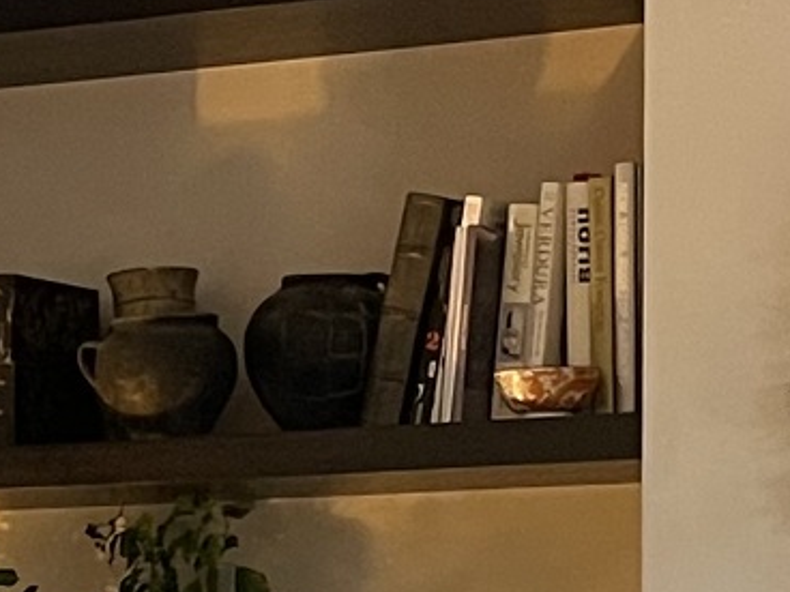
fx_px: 3971
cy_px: 927
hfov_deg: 11.3
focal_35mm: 174
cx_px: 6
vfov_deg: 8.3
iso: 500
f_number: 1.6
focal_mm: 5.1
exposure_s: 1/50
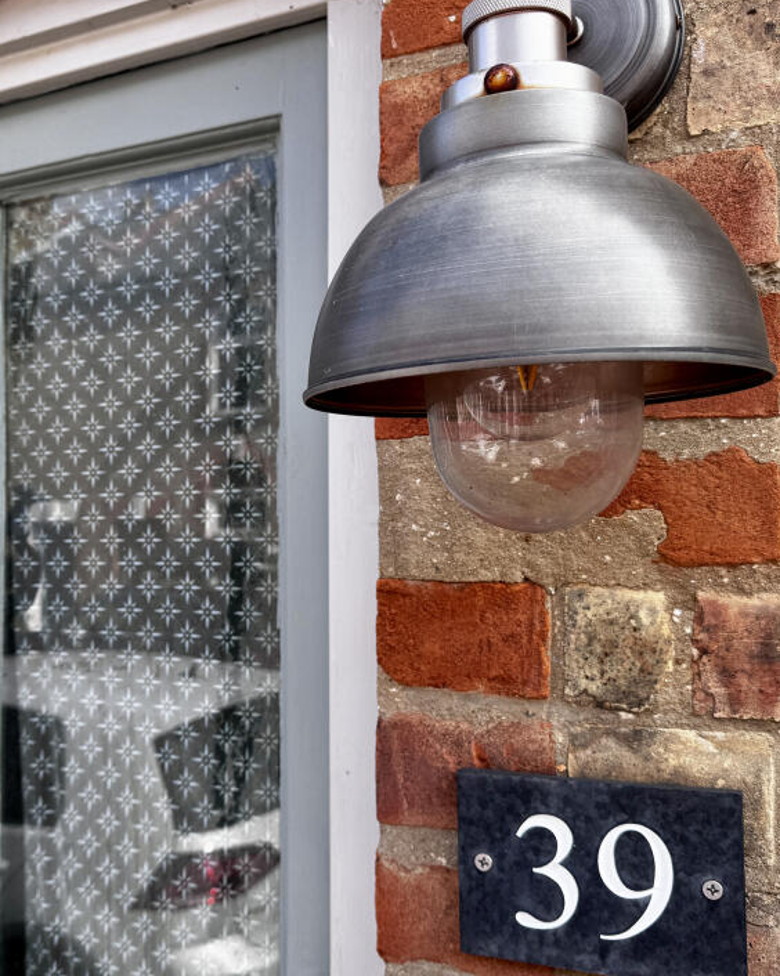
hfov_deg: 43.0
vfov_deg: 52.8
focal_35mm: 34
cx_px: 288
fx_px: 982
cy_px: 512
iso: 80
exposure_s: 1/912
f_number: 1.78
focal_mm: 6.76
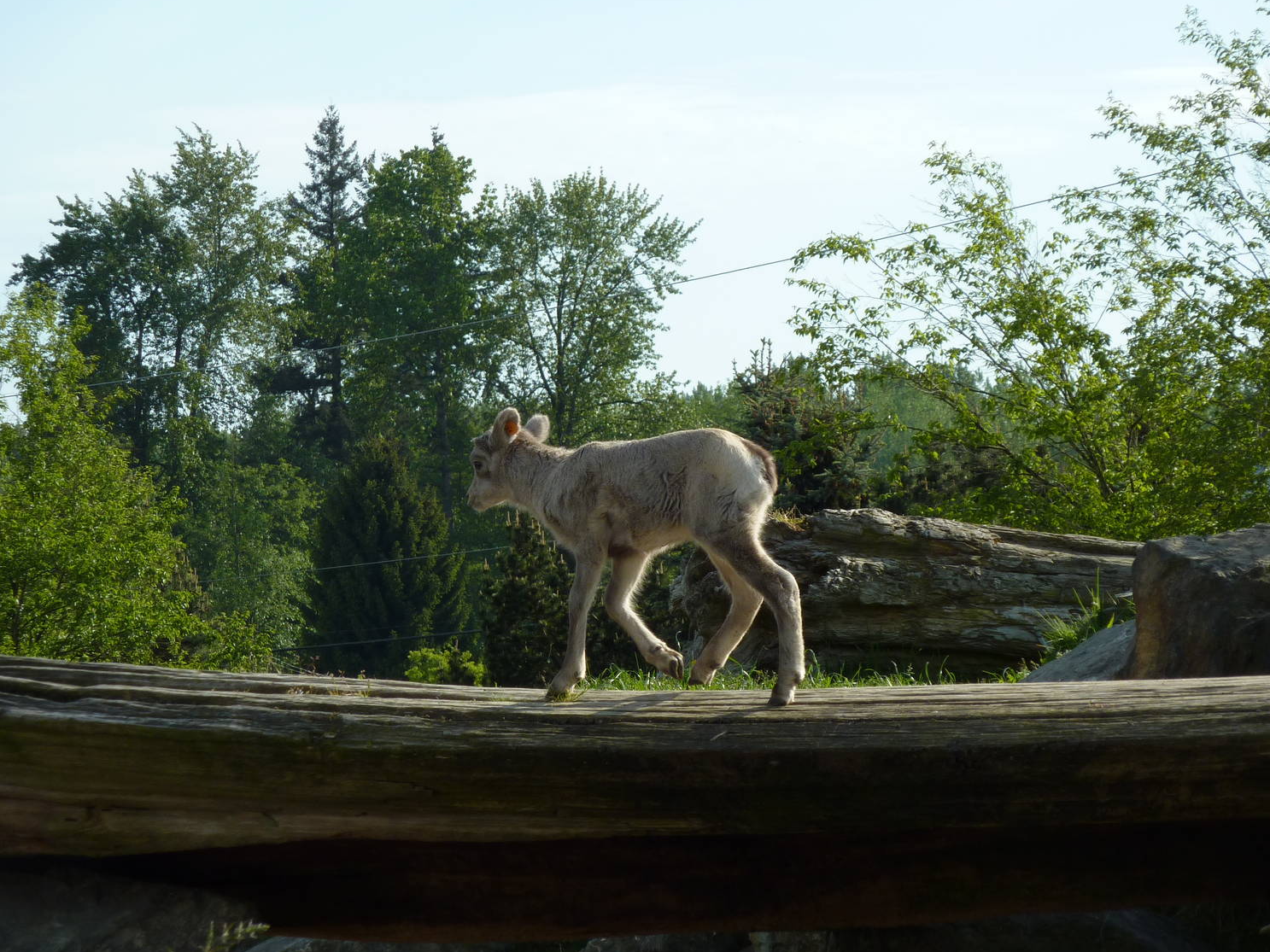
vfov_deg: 8.7
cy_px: 472
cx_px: 655
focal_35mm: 170
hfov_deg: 11.6
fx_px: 6236
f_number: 4.5
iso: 80
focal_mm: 25.9
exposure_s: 1/500
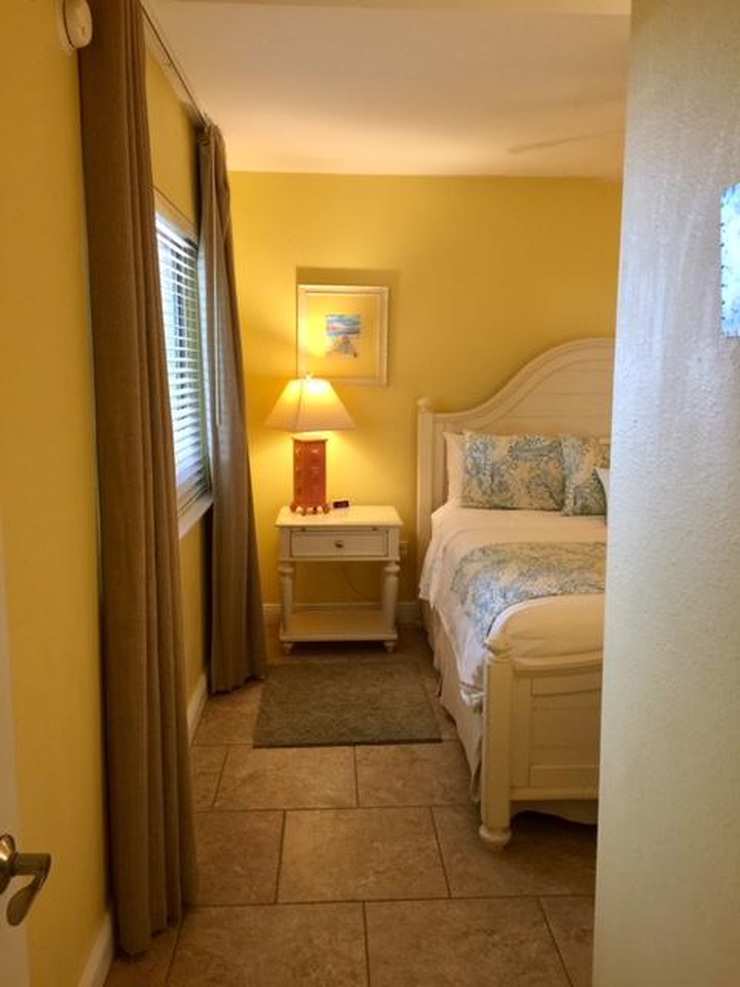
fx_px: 827
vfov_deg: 61.7
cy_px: 494
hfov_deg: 48.2
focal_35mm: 29
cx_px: 370
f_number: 2.2
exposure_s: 1/15
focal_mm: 4.15
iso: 80
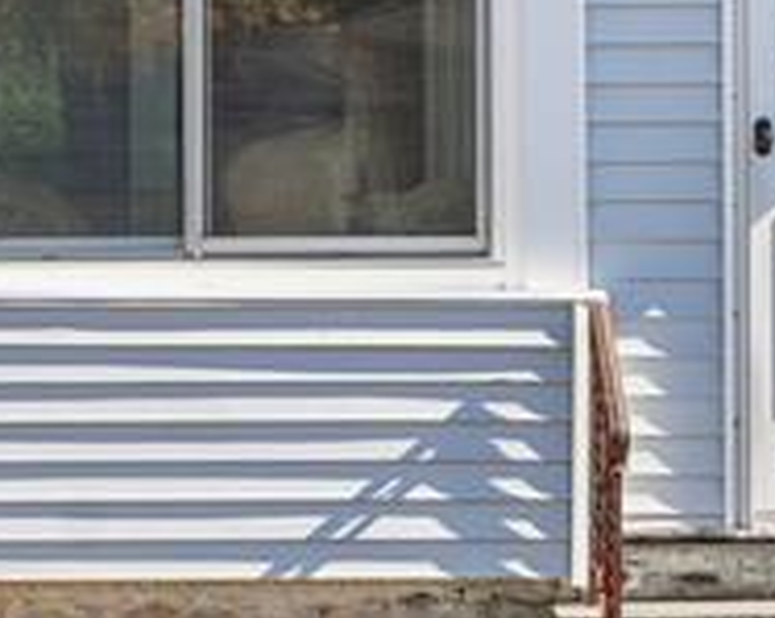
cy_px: 66
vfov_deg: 8.5
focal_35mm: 180
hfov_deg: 10.7
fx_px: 4122
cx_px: 174
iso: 100
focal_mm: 35
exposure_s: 1/100
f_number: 8
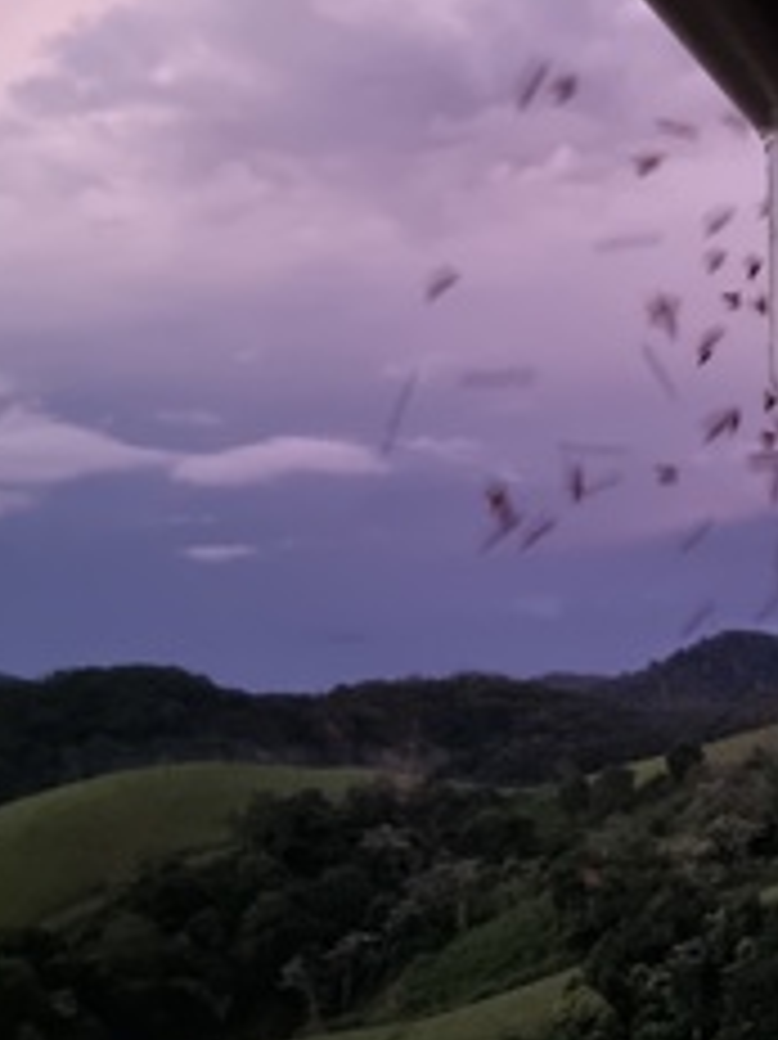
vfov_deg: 36.8
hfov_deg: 27.2
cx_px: 668
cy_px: 500
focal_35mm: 52
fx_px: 1560
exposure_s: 1/14
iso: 1250
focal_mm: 6.7
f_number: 1.8
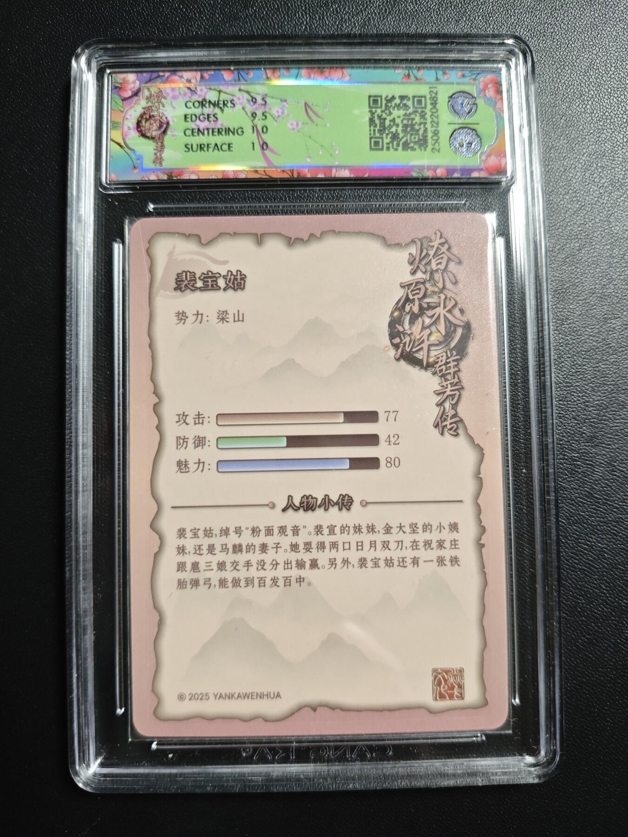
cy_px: 418
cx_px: 314
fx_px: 629
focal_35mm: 26
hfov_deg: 53.1
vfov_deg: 67.3
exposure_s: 1/100
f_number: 1.5
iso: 500
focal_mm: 4.94
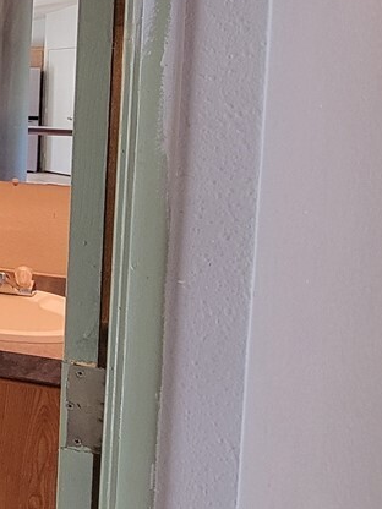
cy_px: 149
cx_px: -236
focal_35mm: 50
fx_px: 736
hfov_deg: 22.2
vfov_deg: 37.5
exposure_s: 1/40
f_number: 2.2
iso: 320
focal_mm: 2.2
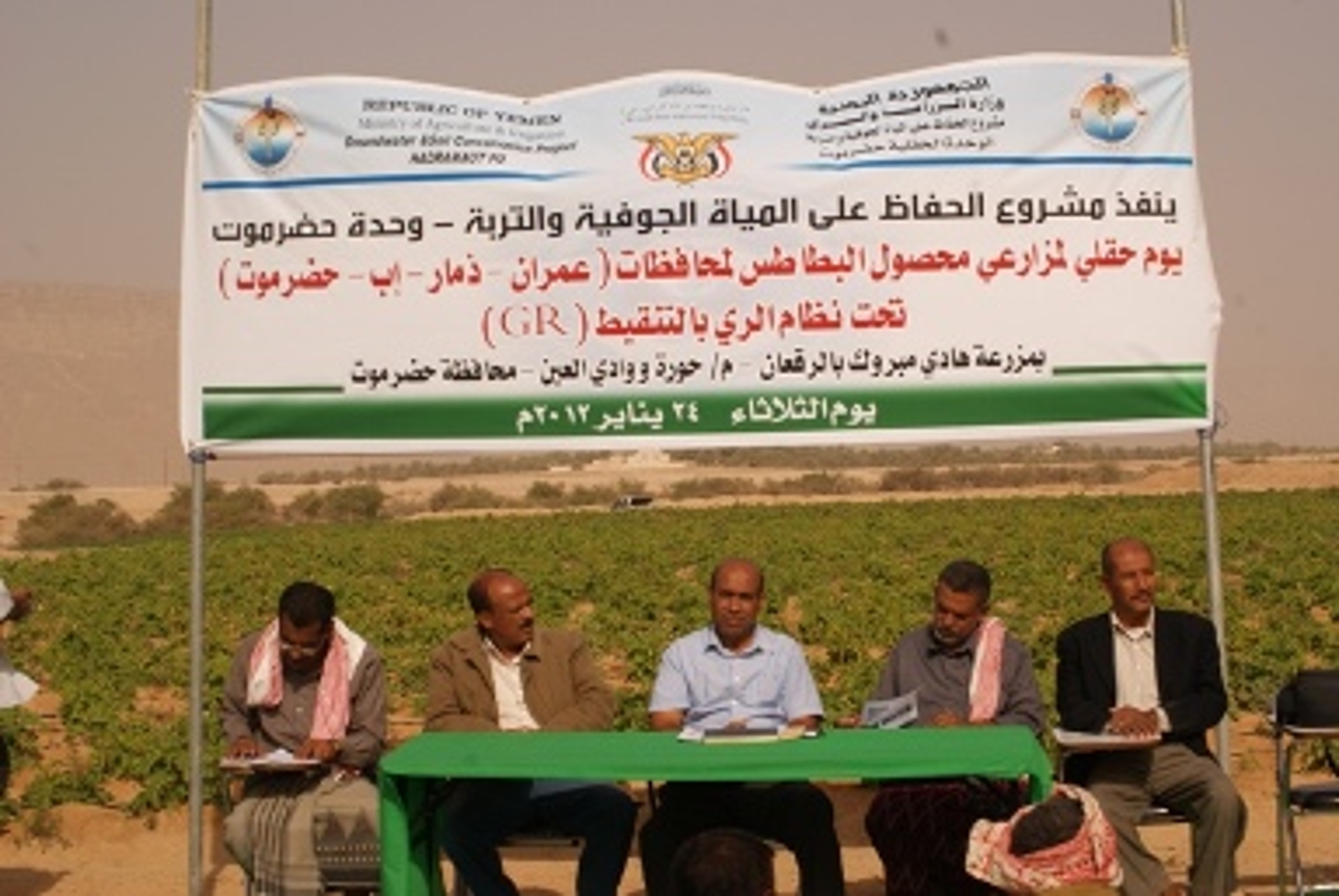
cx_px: 670
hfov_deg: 24.6
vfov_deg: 16.6
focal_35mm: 82
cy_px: 448
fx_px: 3072
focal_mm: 55
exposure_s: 1/160
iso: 100
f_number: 16
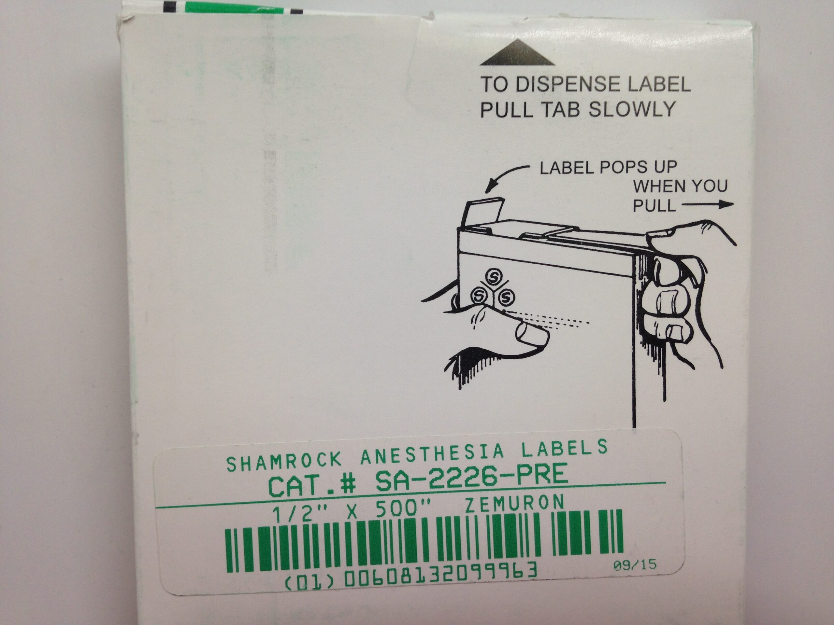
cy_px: 312
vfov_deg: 42.9
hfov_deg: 55.4
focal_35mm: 33
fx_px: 795
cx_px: 417
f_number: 2.4
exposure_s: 1/60
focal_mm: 4.12
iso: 50
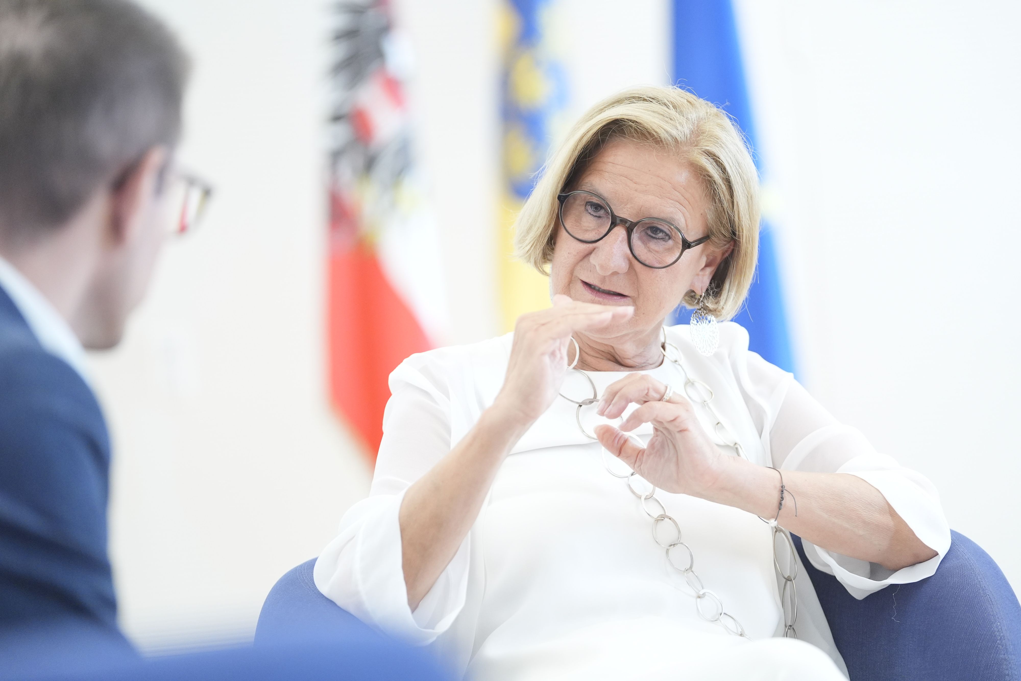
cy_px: 340
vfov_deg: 9.9
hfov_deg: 14.9
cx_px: 510
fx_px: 3914
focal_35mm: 138
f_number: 2.8
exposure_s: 1/320
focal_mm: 138
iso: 3200
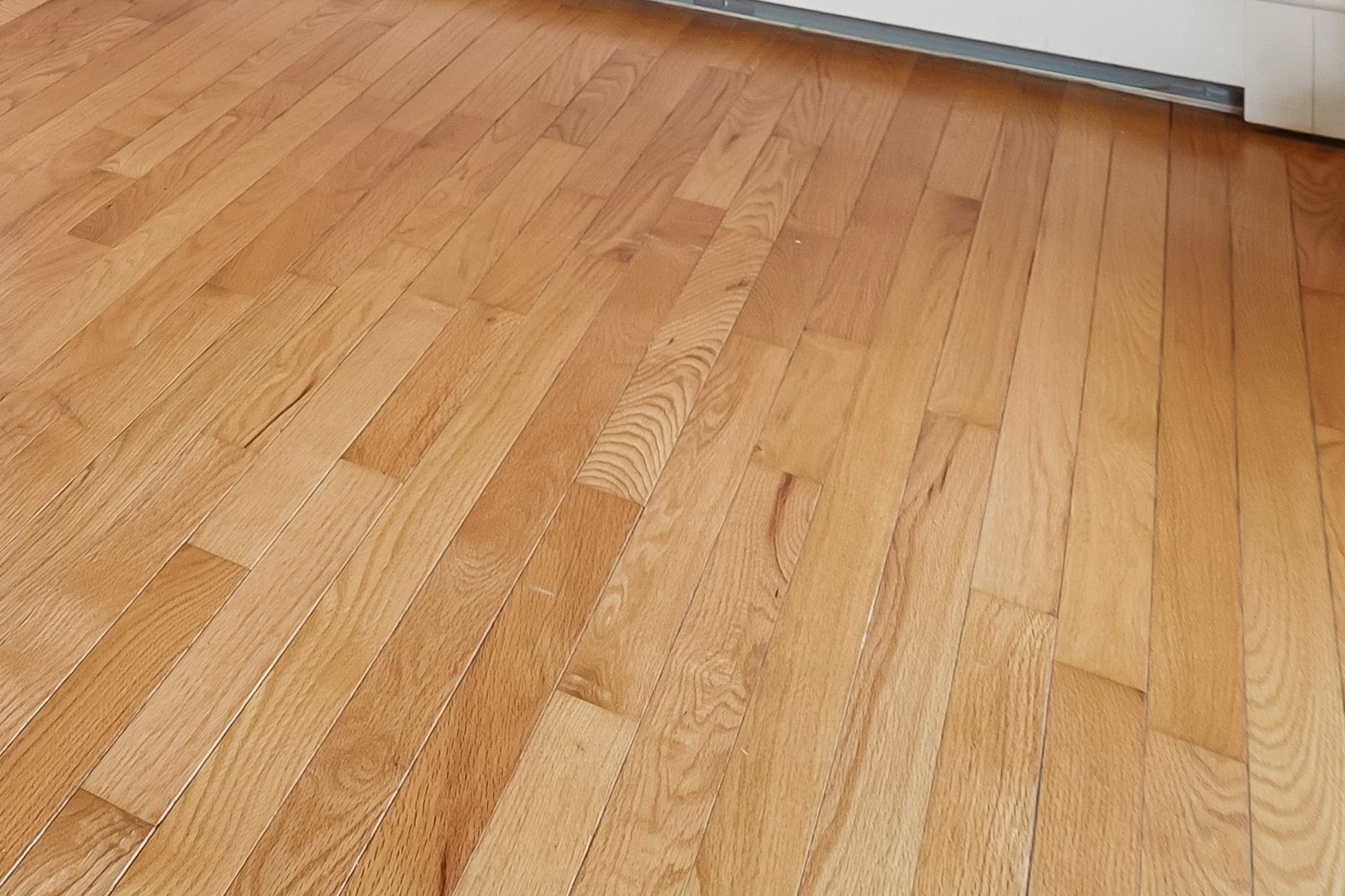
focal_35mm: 78
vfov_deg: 15.7
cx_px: -211
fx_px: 2914
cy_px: -555
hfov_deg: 24.0
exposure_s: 1/40
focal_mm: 24
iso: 2500
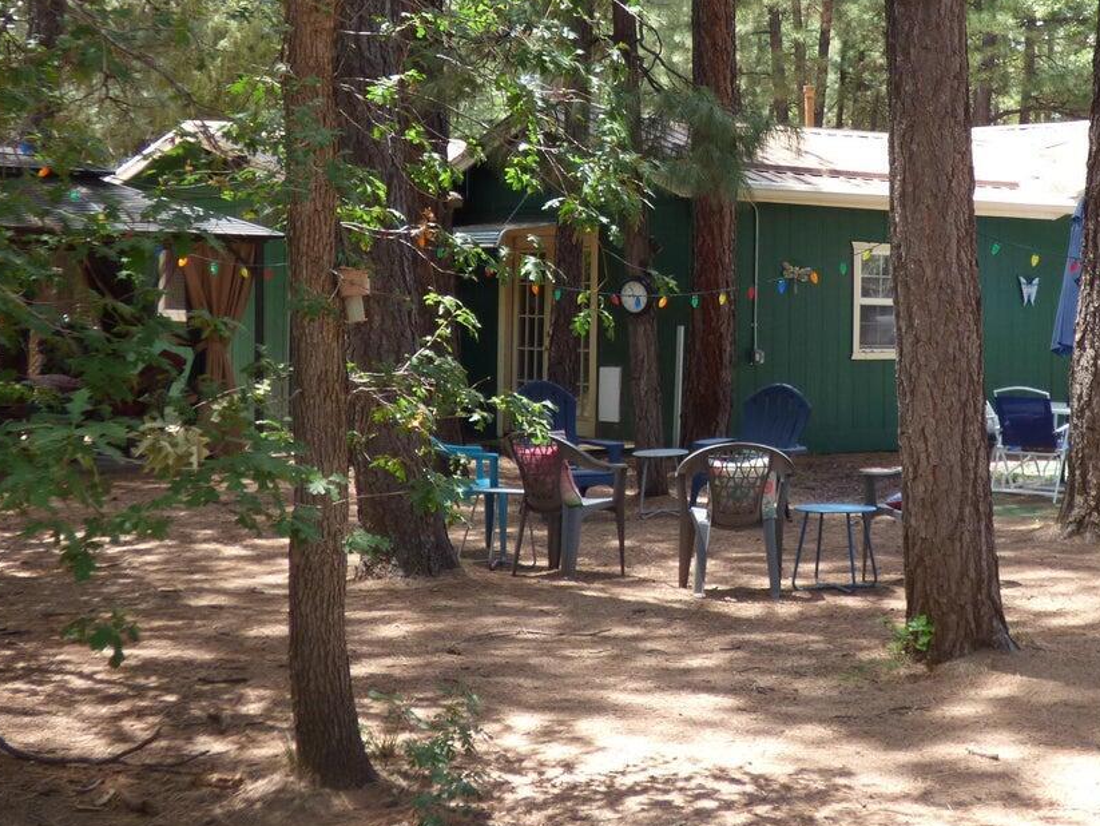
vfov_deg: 23.2
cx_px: 809
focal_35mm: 63
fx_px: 2003
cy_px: 266
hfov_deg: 30.3
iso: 100
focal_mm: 6.8
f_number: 3.5
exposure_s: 1/160
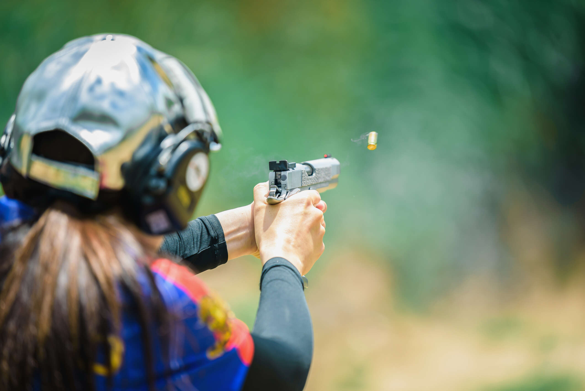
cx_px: 292
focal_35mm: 200
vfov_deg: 6.9
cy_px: 196
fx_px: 3251
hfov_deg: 10.3
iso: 100
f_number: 2.8
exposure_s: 1/640
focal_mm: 200
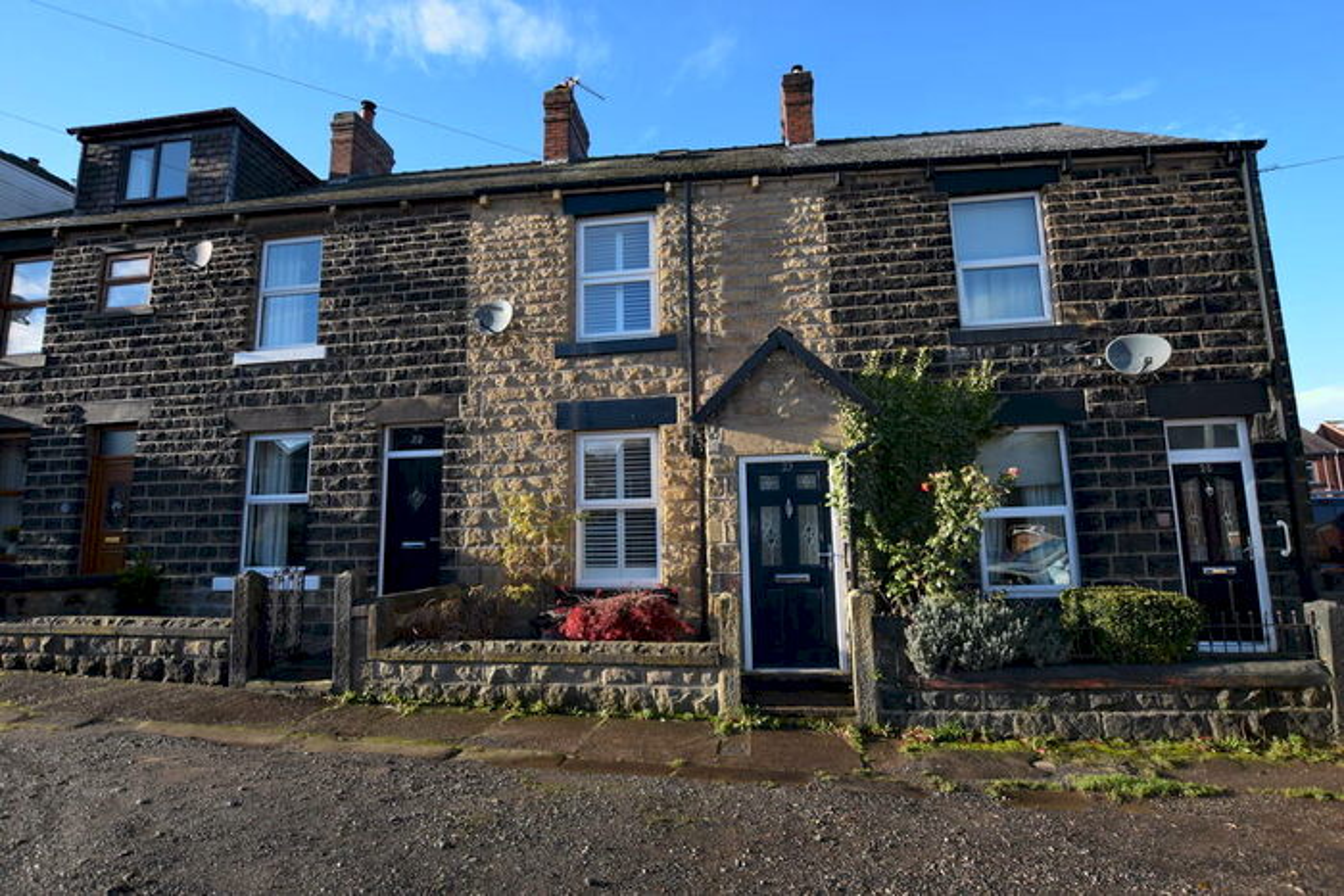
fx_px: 560
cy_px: 448
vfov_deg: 77.4
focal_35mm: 15
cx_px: 672
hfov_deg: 100.4
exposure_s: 1/125
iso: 110
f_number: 5.6
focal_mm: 10
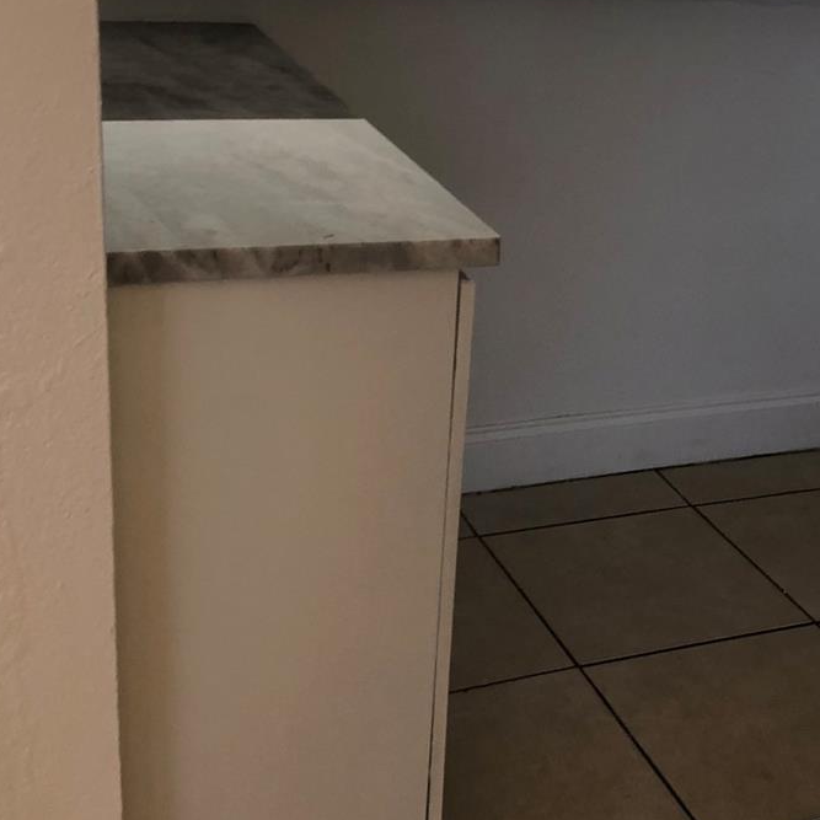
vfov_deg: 30.0
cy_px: 341
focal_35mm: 57
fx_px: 1528
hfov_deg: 29.7
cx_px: 594
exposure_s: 1/24
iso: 40
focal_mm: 3.99
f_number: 1.8
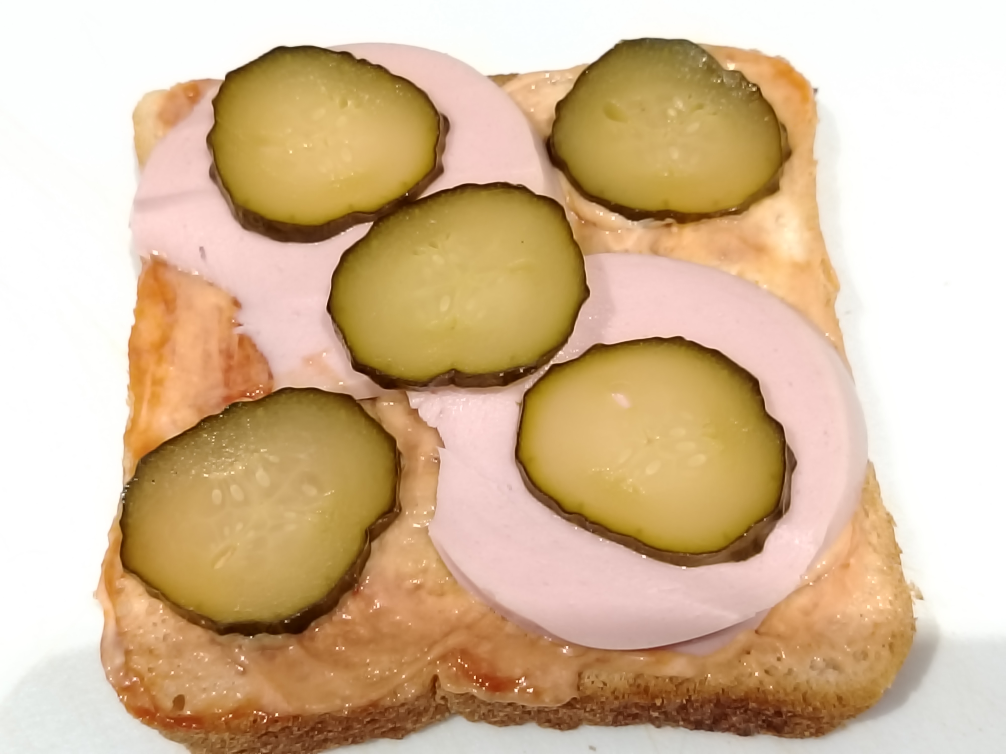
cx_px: 503
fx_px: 1395
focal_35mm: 48
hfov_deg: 39.7
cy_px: 377
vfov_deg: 30.3
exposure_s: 1/33.3
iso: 2584
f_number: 1.75
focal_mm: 5.25
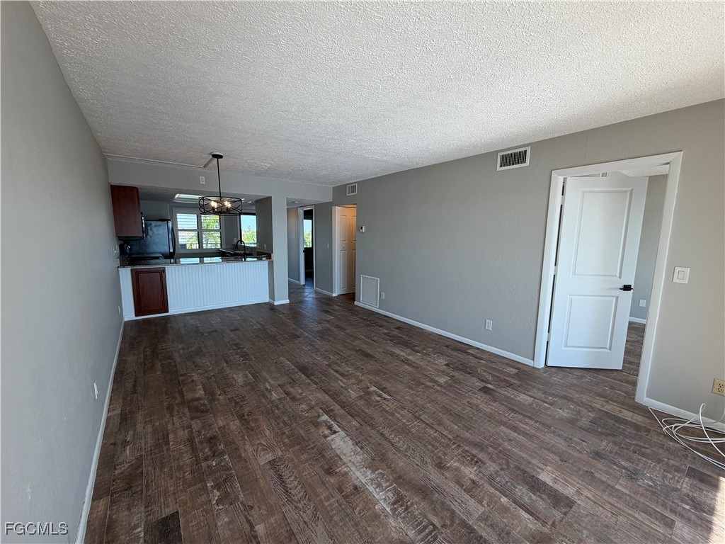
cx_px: 362
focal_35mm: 14
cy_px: 272
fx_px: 293
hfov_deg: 102.1
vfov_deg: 85.7
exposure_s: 1/143
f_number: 2.2
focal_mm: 2.22
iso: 40
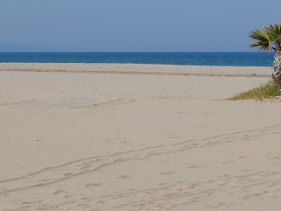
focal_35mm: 108
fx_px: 877
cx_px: 150
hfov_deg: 18.2
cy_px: 66
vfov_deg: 13.7
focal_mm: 36
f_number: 9
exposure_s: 1/320
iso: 100
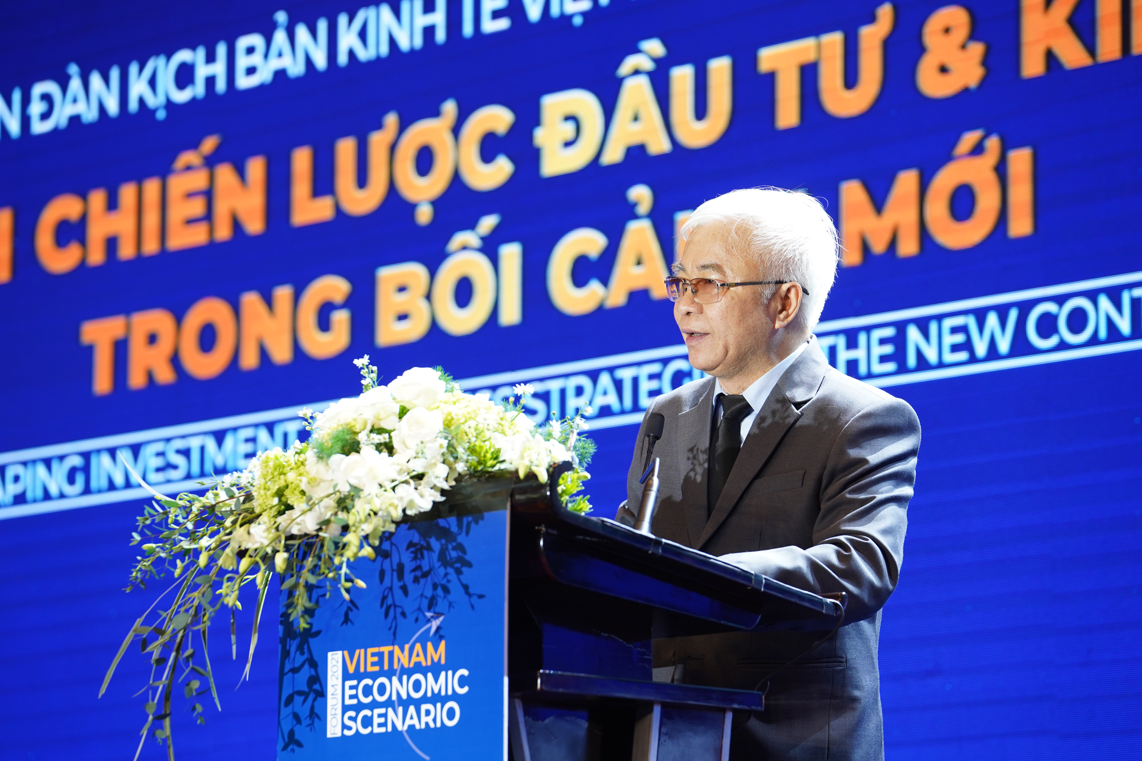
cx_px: 571
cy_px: 380
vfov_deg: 8.7
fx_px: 5012
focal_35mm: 158
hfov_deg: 13.0
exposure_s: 1/80
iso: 500
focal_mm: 158
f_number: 5
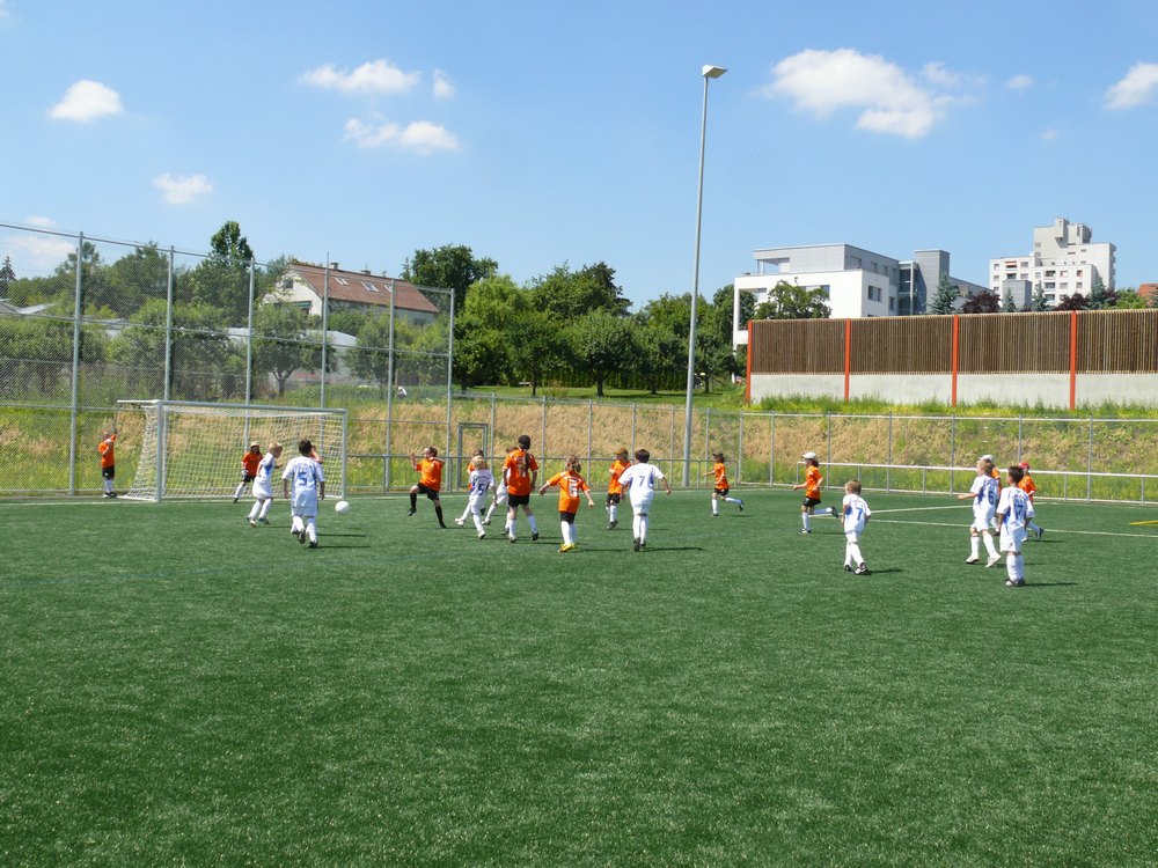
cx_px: 579
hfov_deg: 47.9
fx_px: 1305
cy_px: 434
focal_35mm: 39
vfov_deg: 36.8
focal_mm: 8
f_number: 5.6
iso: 100
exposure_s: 1/400
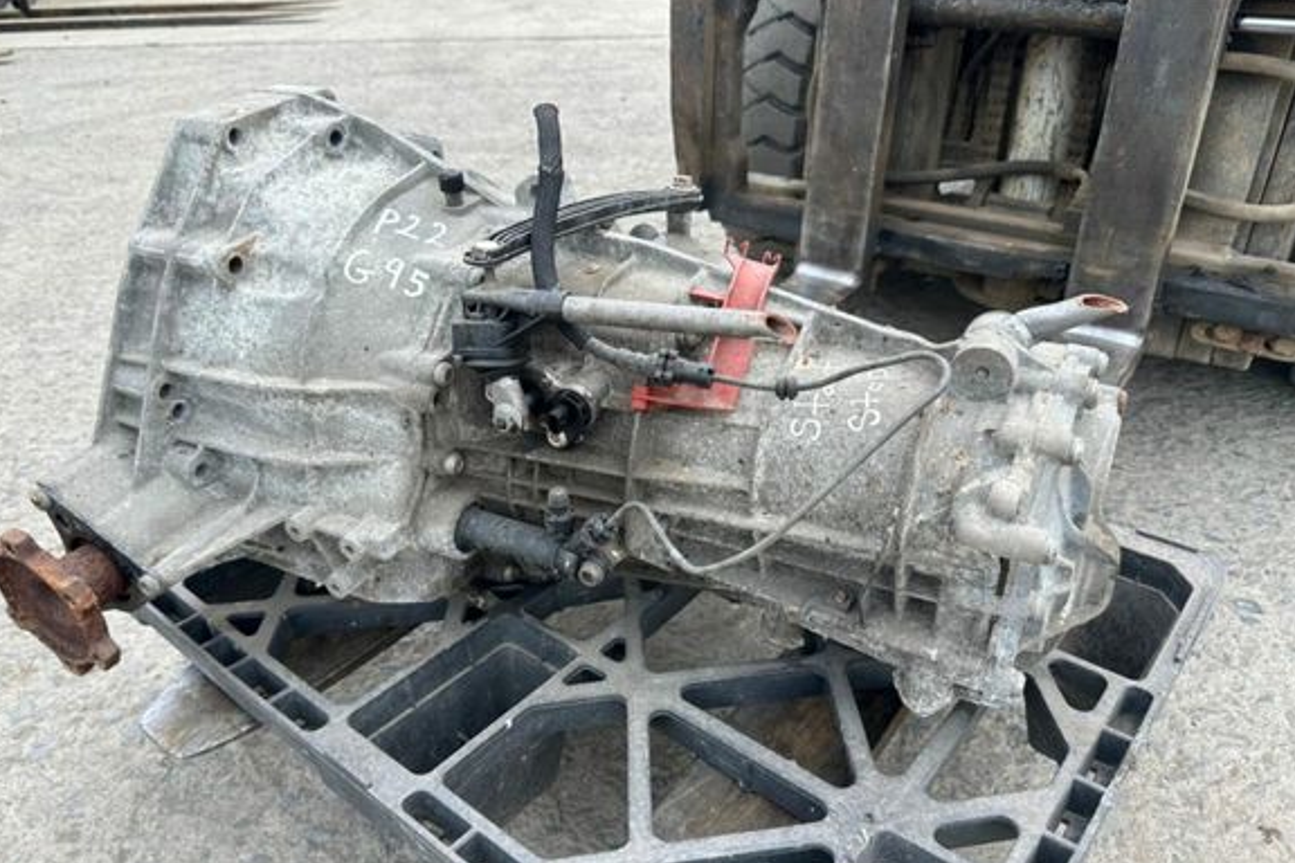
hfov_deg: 69.4
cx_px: 623
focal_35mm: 26
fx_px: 935
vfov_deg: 49.5
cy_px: 461
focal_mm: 6.86
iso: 80
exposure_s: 1/740
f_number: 1.78
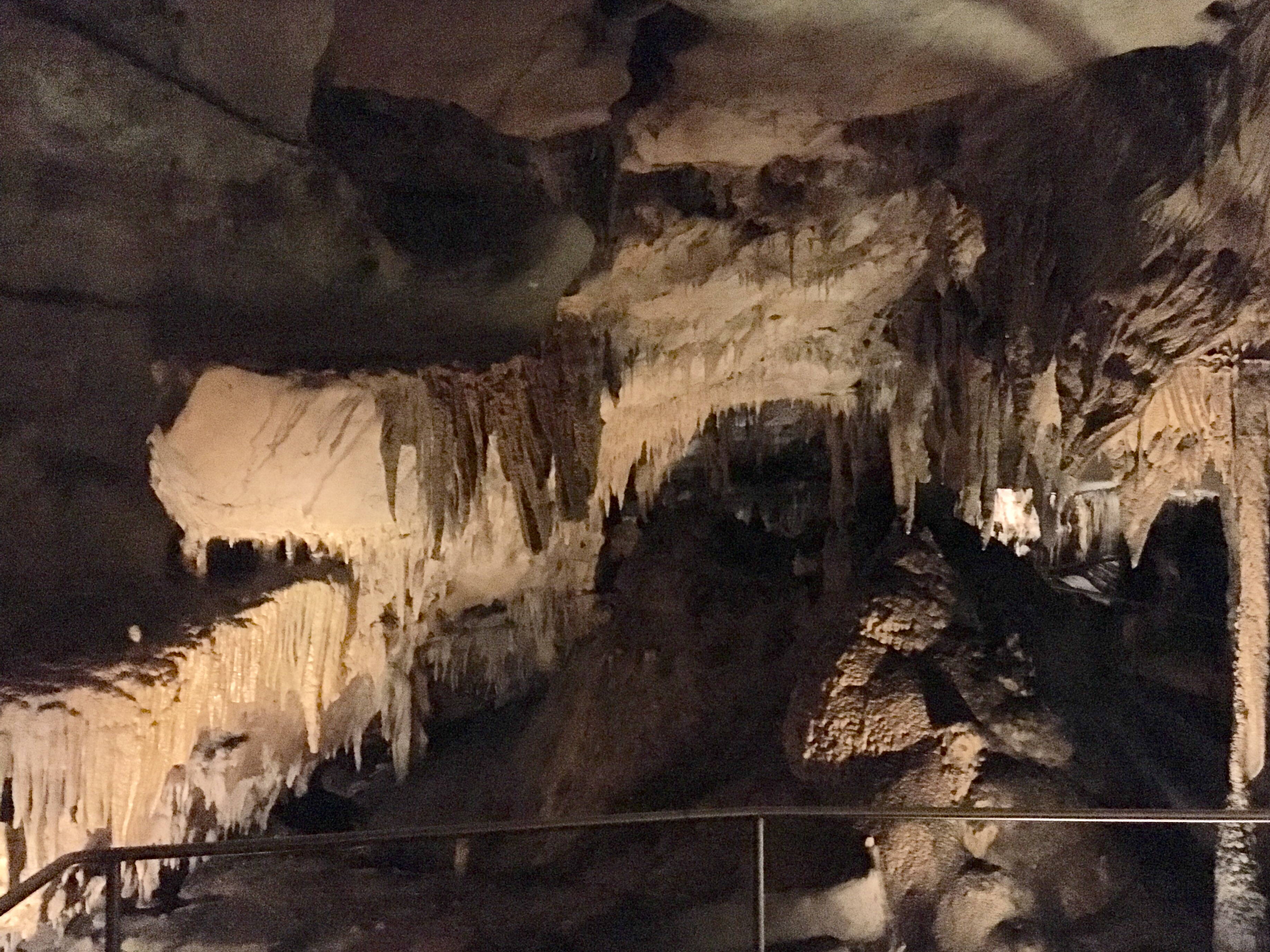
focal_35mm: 32
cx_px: 699
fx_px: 1174
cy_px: 514
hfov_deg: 56.7
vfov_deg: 44.1
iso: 2000
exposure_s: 1/15
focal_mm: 4.15
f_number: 2.2
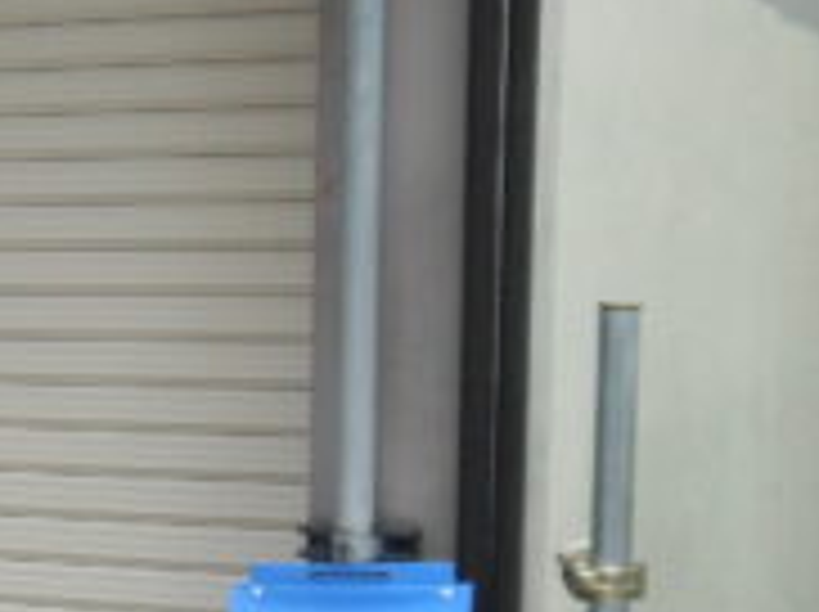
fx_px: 2717
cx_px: -477
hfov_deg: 15.5
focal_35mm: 115
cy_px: 328
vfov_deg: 12.8
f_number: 3.3
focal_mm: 5.2
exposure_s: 1/160
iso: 80
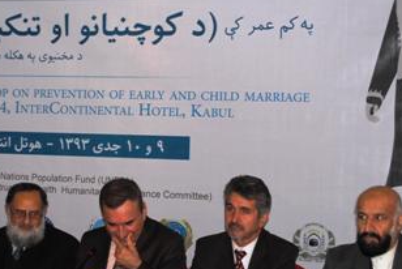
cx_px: 128
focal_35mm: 106
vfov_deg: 12.9
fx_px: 1185
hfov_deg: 19.2
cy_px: 140
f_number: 5
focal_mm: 34
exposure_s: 1/60
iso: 200
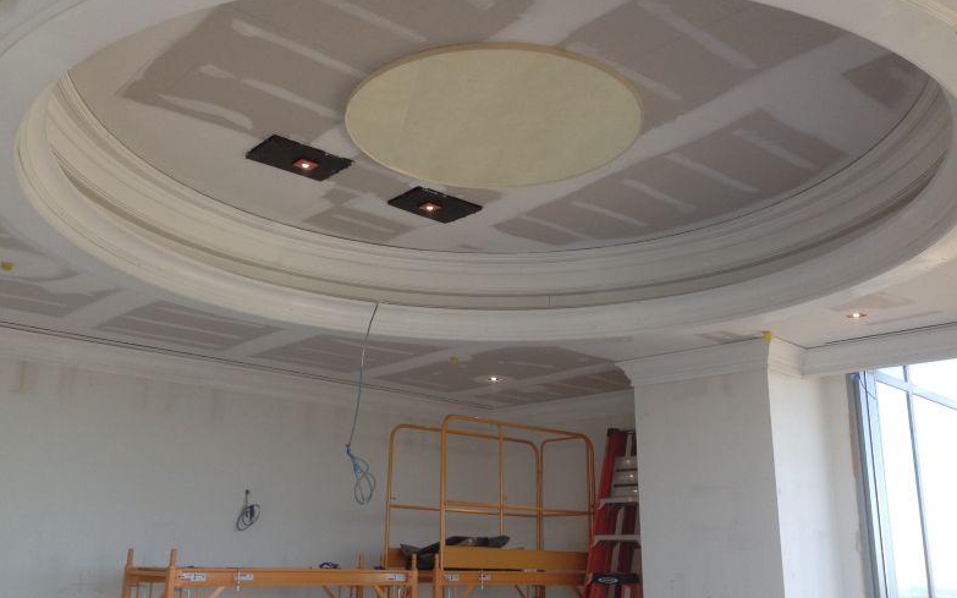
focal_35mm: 38
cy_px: 301
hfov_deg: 51.5
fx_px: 991
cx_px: 470
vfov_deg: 33.6
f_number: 2.4
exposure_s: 1/40
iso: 64
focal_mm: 4.28
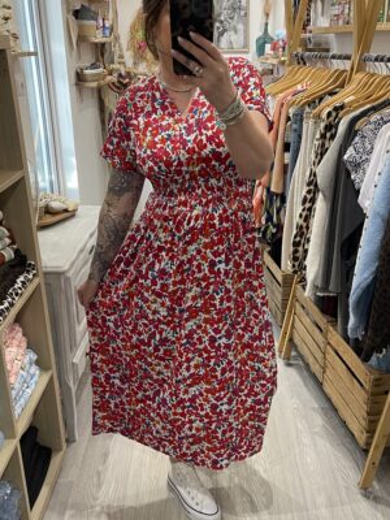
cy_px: 260
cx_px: 195
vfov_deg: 69.4
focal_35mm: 25
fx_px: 376
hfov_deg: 54.9
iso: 160
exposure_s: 1/50
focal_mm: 5.1
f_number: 1.6
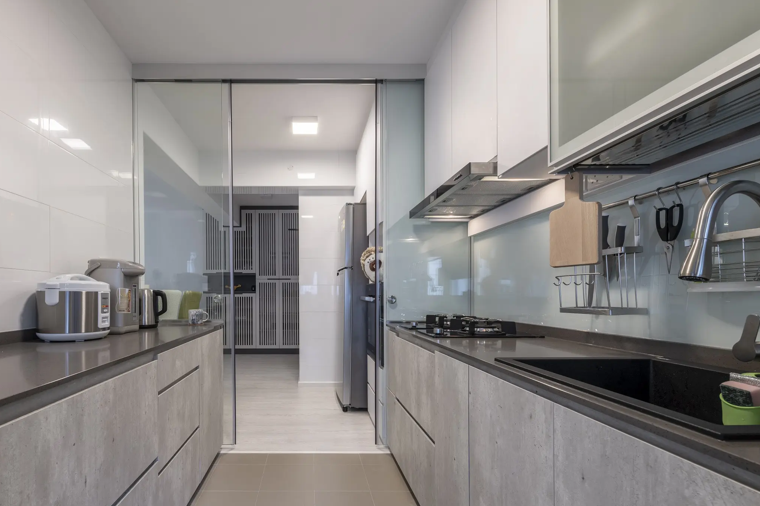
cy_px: 295
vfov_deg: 69.9
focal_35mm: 17
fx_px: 359
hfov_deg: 92.0
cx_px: 302
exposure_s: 1/5
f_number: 11
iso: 80
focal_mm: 14
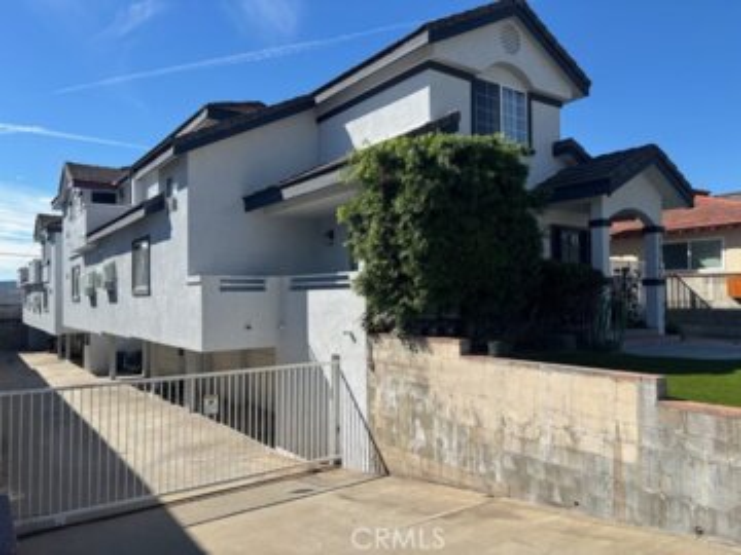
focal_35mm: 26
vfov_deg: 53.1
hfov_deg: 67.3
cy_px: 278
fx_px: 557
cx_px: 370
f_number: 1.6
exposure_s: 1/3311
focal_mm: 5.96
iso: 50
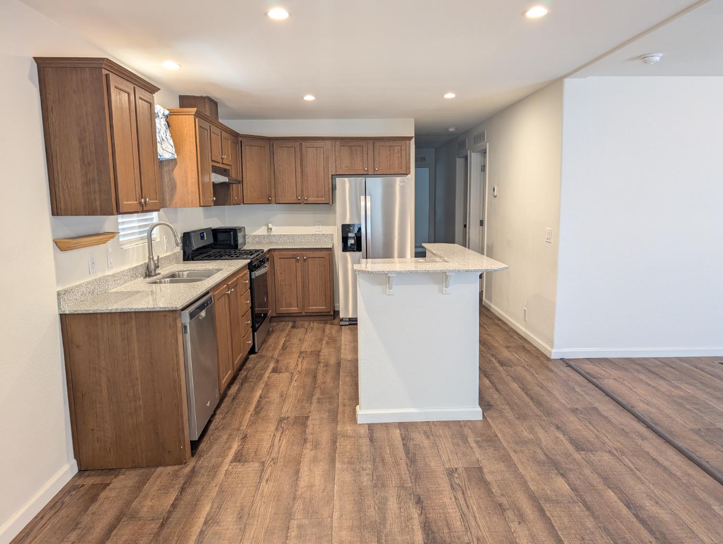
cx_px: 362
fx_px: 502
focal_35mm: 24
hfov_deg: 71.5
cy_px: 272
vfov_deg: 56.9
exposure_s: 1/60
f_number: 1.68
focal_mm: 6.9
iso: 401
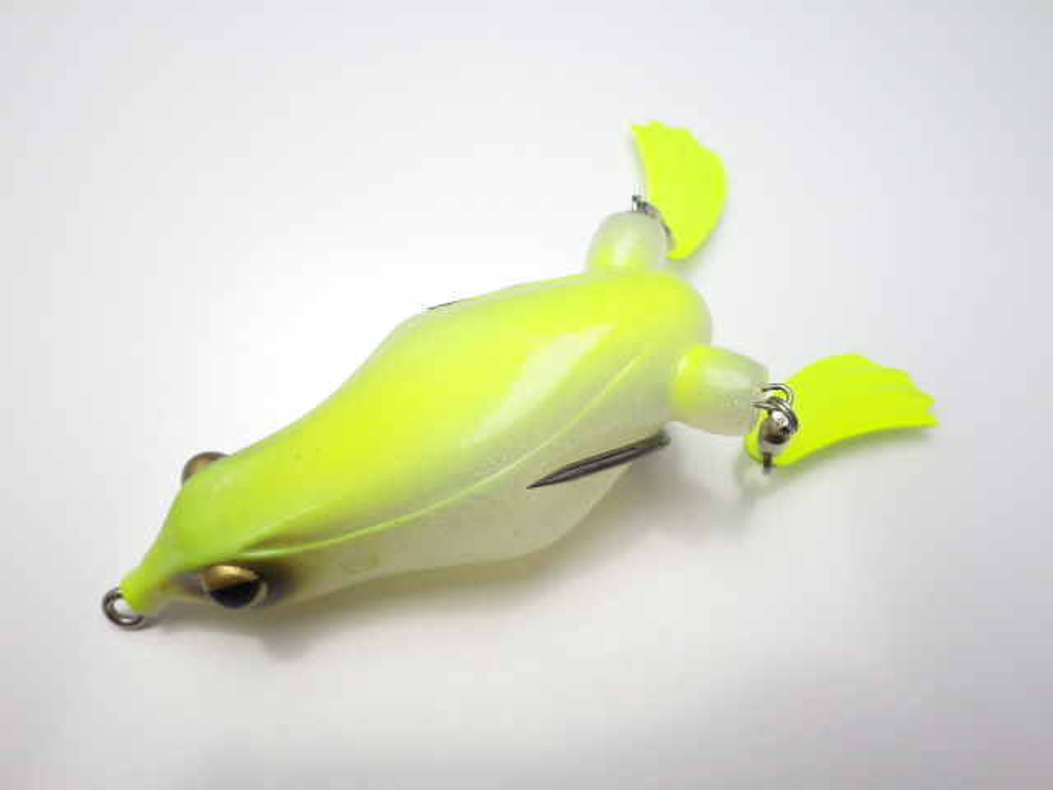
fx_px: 943
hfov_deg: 58.4
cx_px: 526
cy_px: 395
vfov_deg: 45.4
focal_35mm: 31
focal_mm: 5.5
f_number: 3.1
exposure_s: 1/45
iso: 200
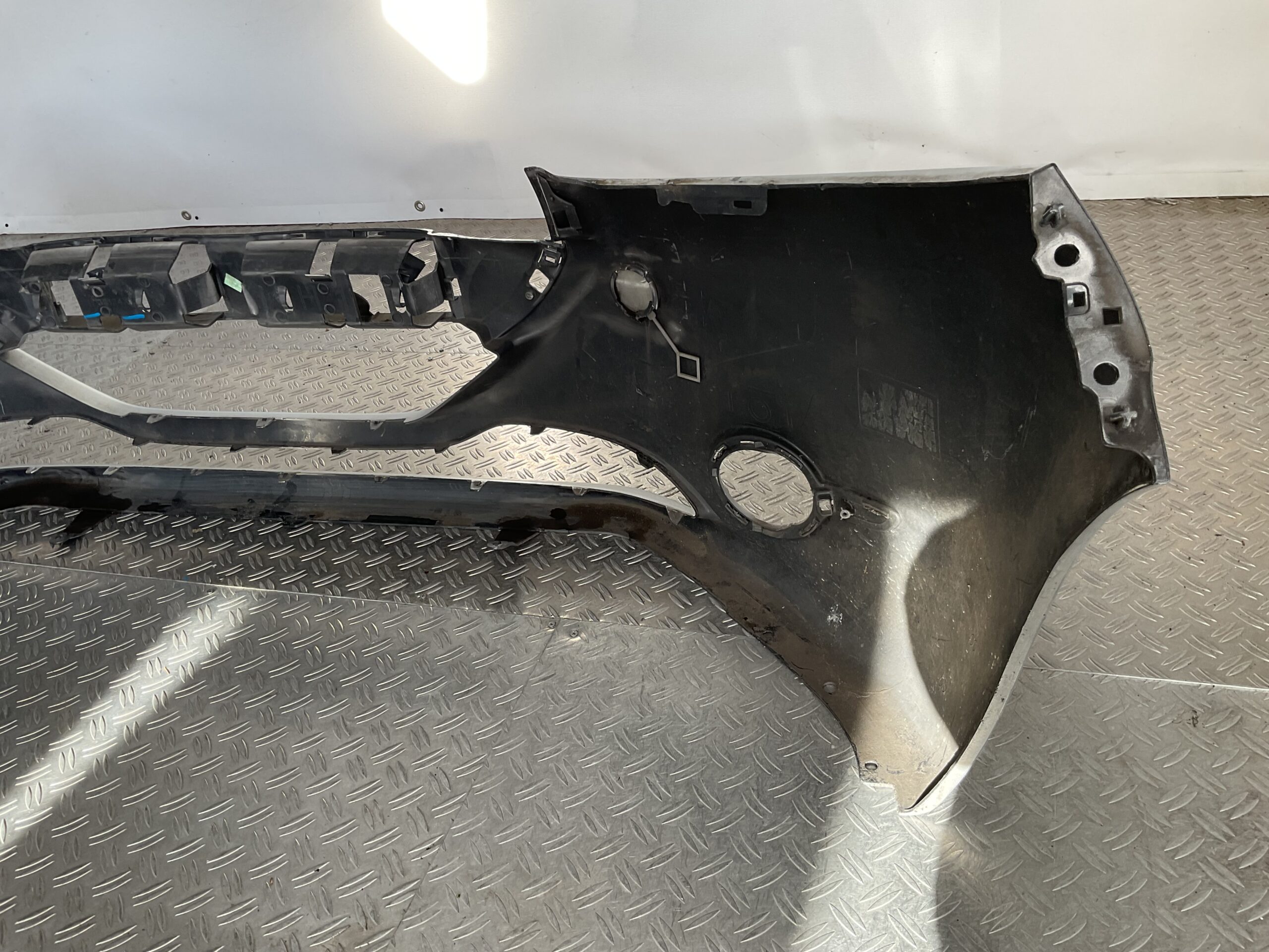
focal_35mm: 29
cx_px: 634
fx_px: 1063
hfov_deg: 61.7
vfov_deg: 48.2
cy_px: 476
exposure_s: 1/100
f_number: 1.8
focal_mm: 3
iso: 20
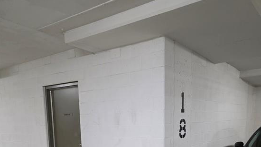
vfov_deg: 30.4
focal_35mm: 35
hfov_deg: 56.6
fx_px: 242
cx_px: 135
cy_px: 159
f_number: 1.7
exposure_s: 1/120
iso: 1000
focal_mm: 6.3
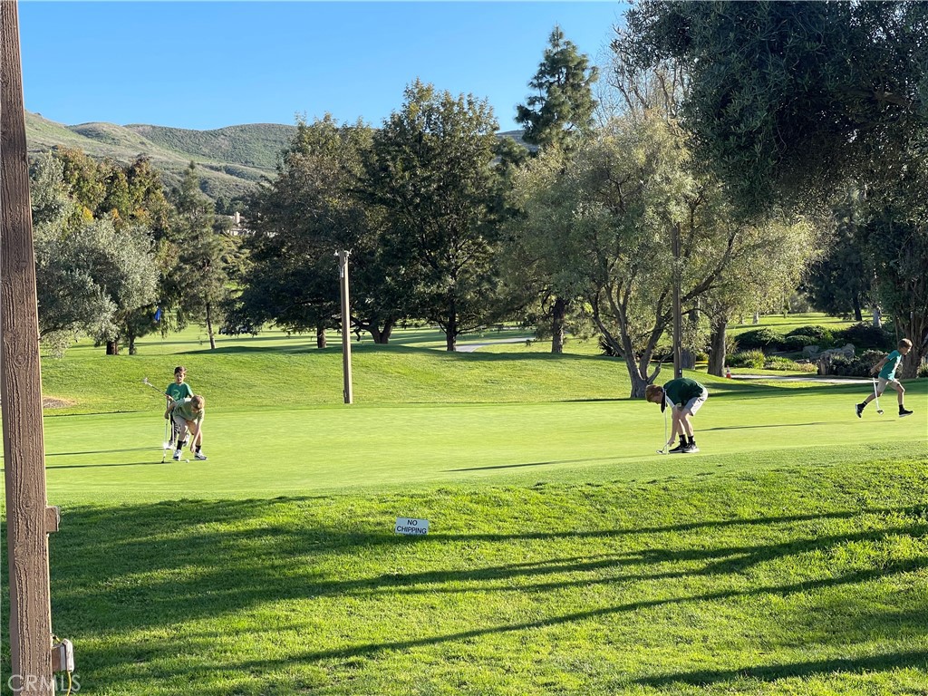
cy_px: 348
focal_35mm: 64
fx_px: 1716
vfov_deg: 22.9
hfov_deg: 30.3
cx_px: 464
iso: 20
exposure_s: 1/459
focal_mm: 7.5
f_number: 2.2
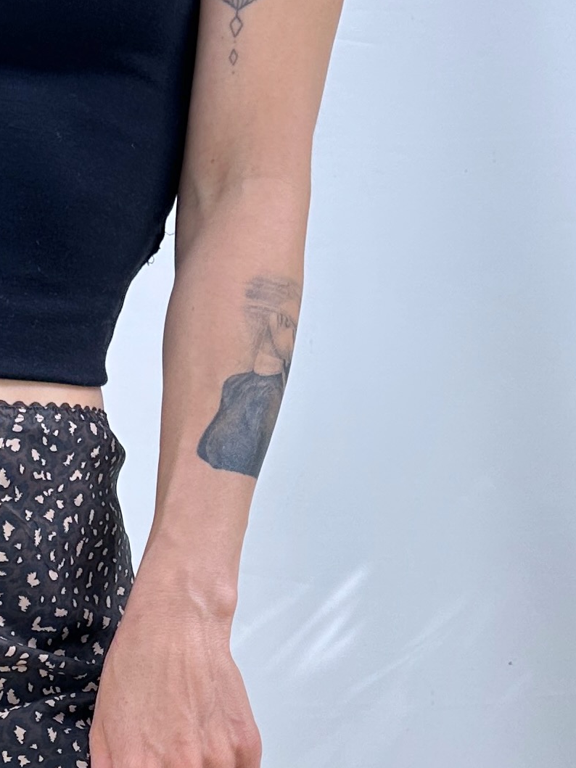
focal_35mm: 87
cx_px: -33
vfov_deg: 21.2
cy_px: 878
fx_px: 1931
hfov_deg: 16.5
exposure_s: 1/704
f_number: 1.78
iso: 80
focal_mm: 6.86
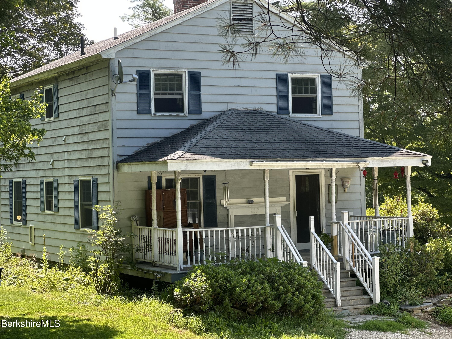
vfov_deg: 19.1
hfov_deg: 25.3
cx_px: 226
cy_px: 170
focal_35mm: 77
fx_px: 1005
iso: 32
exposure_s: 1/121
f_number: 2.8
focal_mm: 9
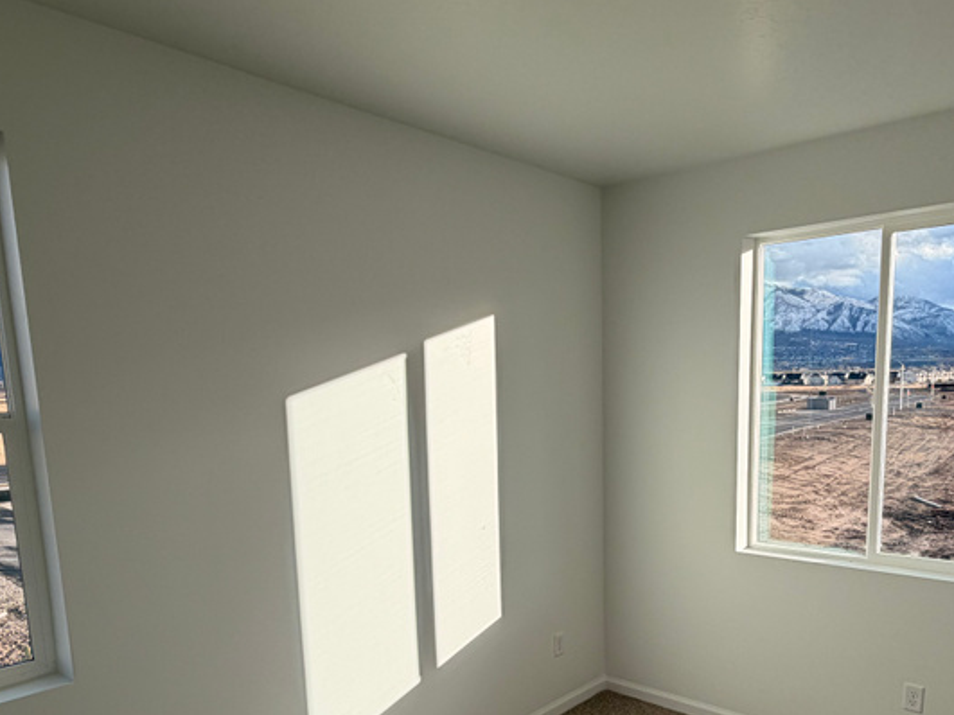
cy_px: 501
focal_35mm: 27
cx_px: 562
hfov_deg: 64.9
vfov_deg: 50.0
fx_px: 744
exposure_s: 1/502
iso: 40
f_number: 2.2
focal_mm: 2.22
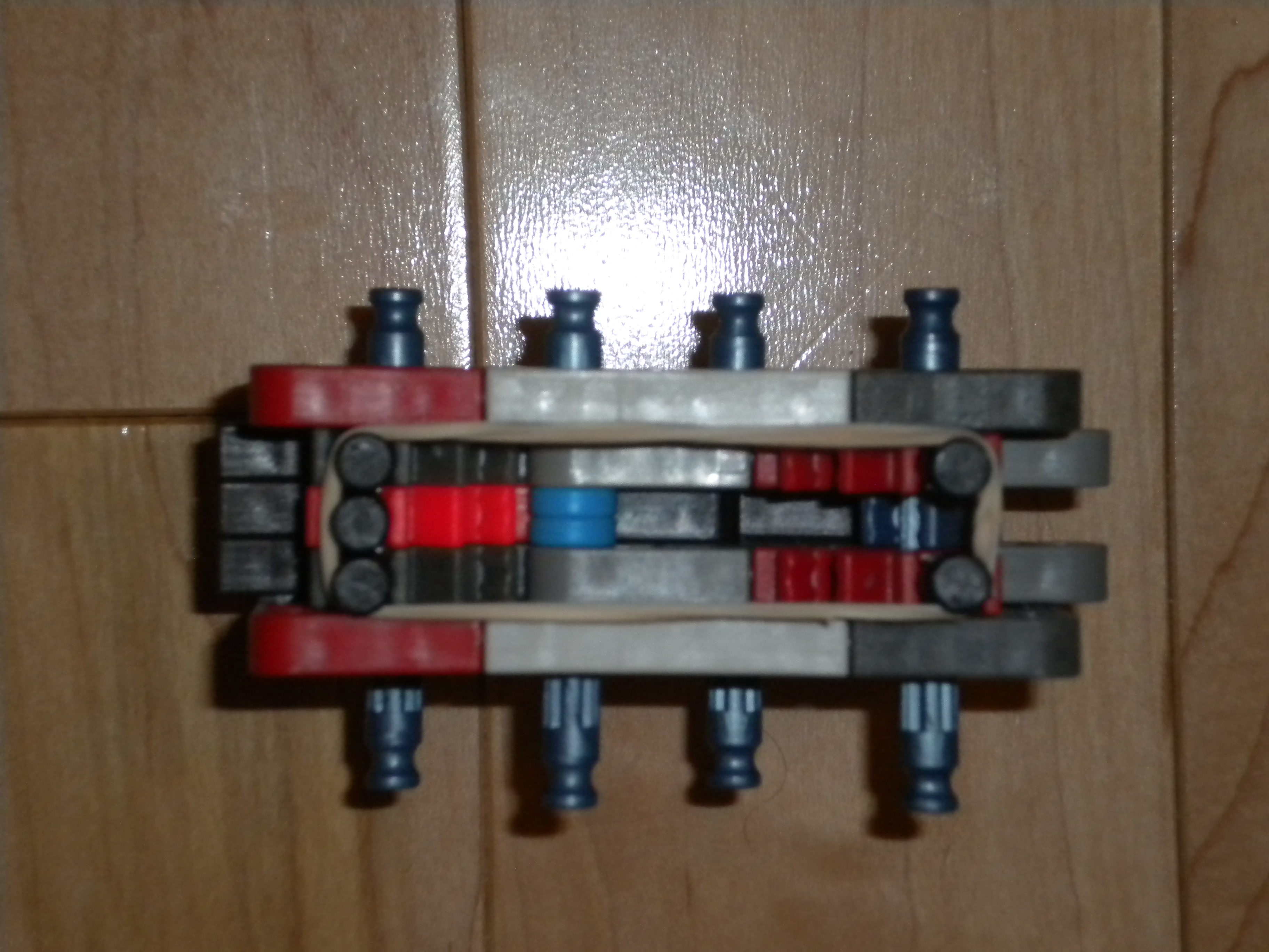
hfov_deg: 18.7
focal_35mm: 105
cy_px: 476
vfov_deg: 14.1
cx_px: 634
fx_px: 3849
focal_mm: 18.9
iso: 400
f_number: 5.9
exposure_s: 1/60
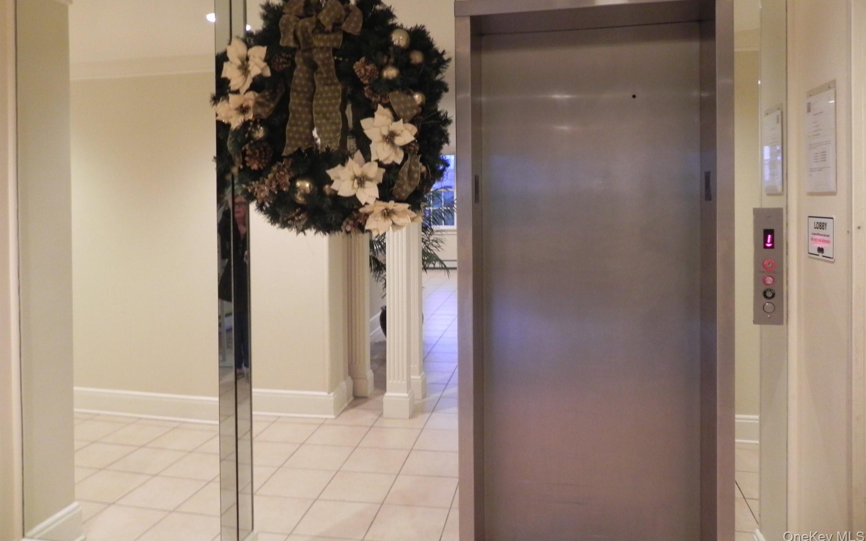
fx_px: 661
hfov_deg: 66.5
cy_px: 217
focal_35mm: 28
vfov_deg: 44.3
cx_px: 430
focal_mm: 4.6
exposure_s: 1/11.2
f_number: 2.8
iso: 400
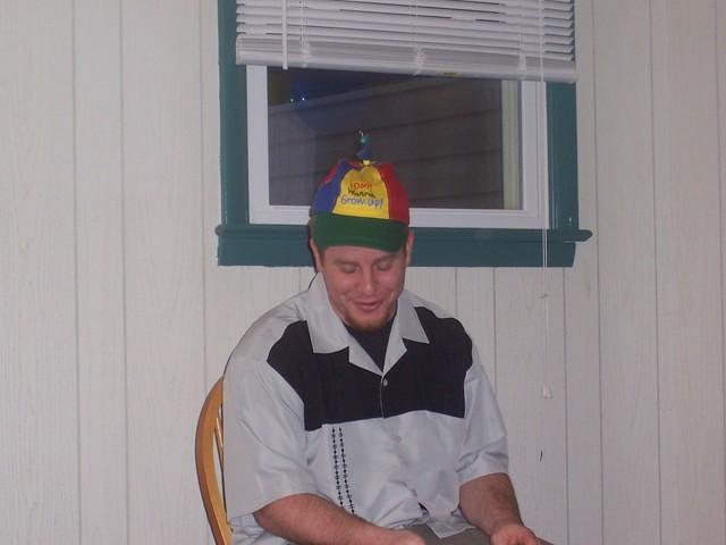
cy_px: 272
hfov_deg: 22.0
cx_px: 363
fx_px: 1867
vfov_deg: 16.6
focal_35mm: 89
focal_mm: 13.5
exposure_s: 1/90
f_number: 4.1
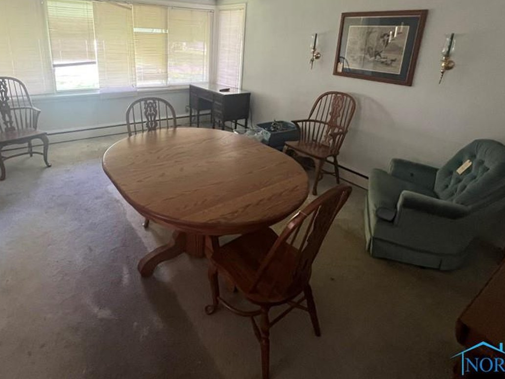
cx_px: 213
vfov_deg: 66.4
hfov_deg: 84.0
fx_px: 277
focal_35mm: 19
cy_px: 120
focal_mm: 1.57
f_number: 1.8
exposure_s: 1/60
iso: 320
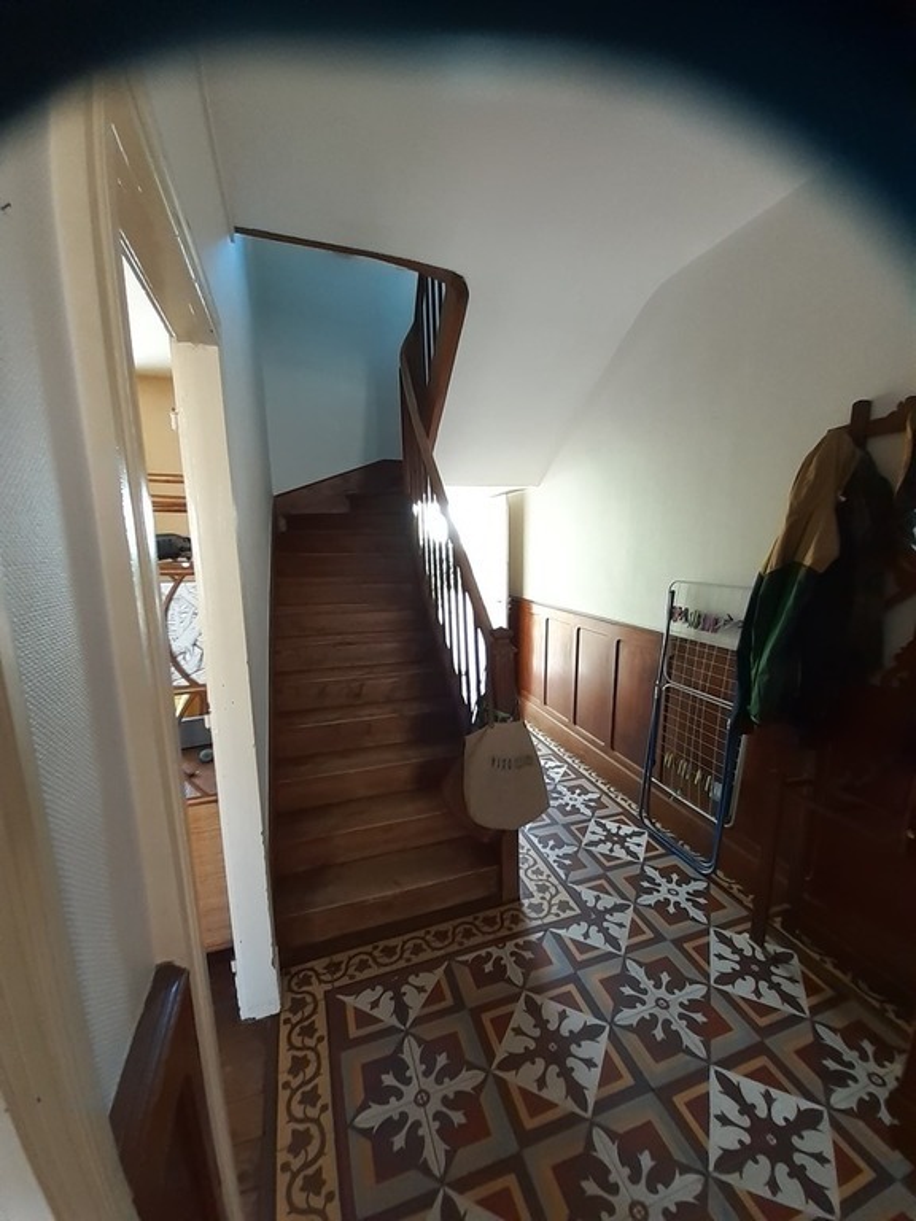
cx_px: 458
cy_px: 610
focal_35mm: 13
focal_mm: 1.13
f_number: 2.2
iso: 200
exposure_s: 1/25
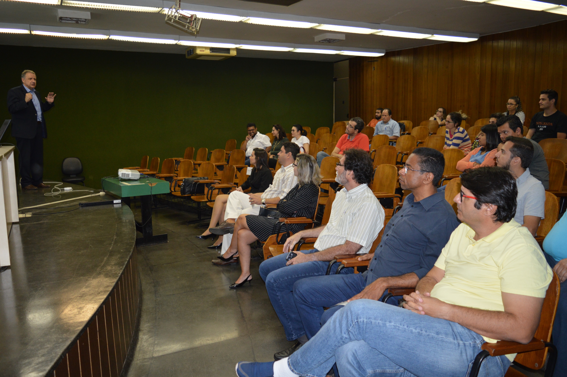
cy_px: 188
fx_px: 425
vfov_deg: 47.8
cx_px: 284
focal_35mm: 27
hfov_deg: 67.4
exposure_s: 1/60
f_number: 3.5
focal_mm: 18
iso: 640
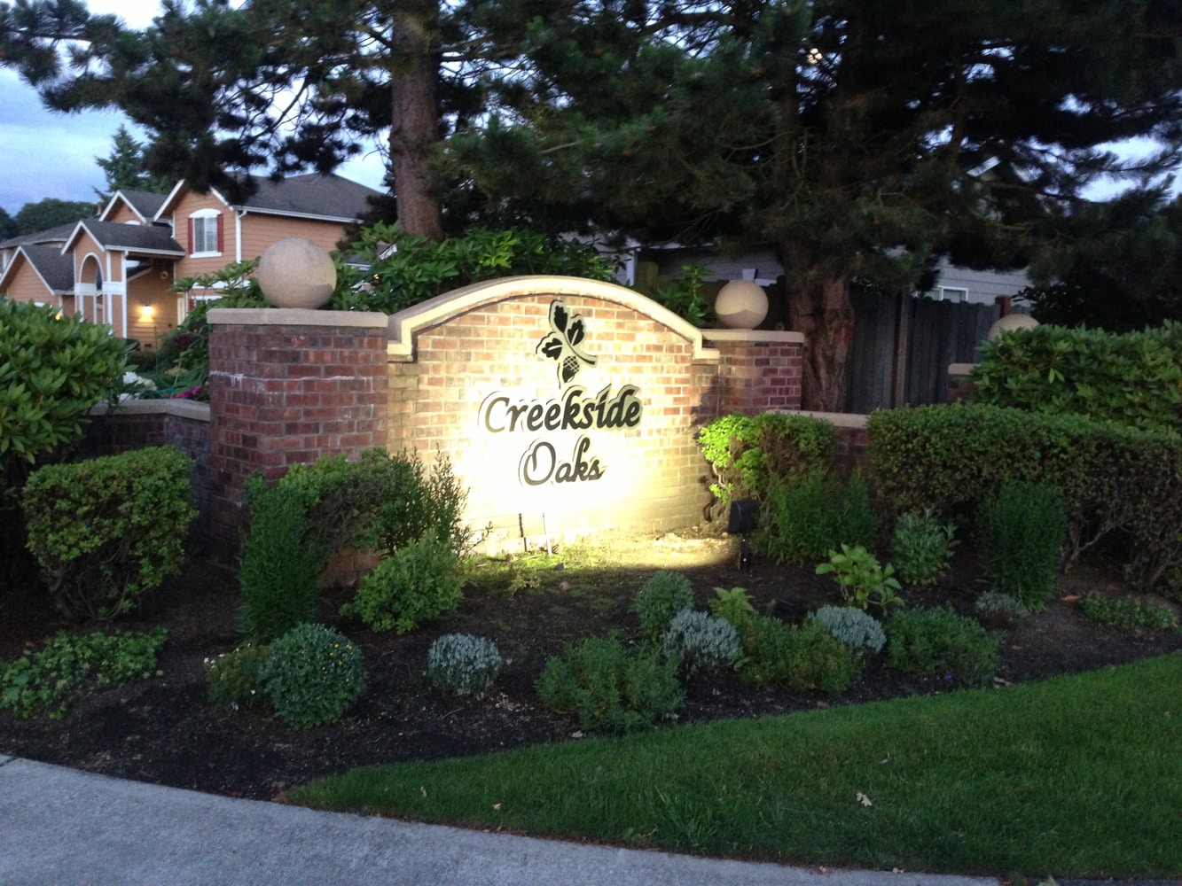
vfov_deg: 43.0
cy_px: 443
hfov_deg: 55.3
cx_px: 591
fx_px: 1127
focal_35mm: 33
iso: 400
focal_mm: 4.13
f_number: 2.4
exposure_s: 1/17
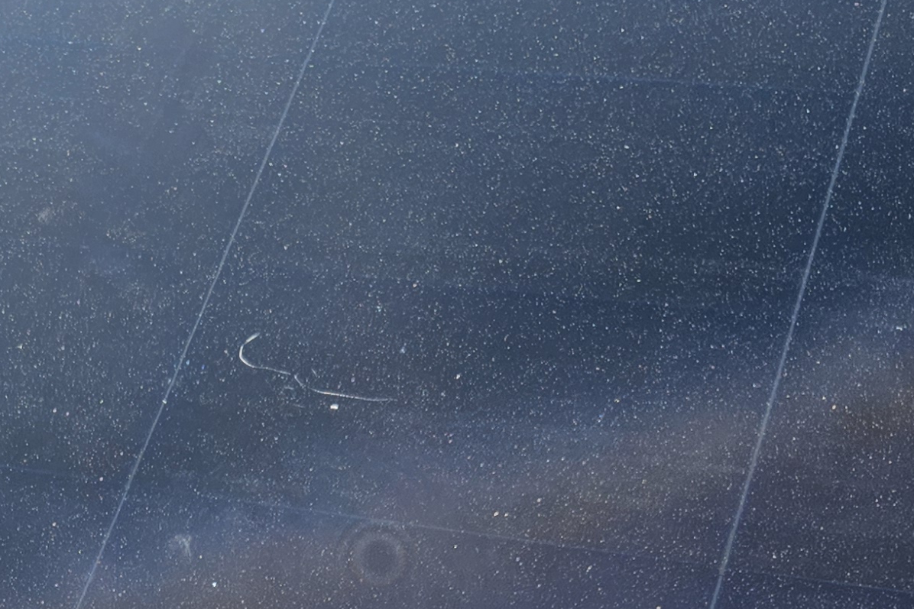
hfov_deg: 24.6
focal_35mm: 80
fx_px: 2031
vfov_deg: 15.3
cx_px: 79
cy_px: 1003
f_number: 1.8
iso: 25
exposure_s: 1/216
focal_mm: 5.4
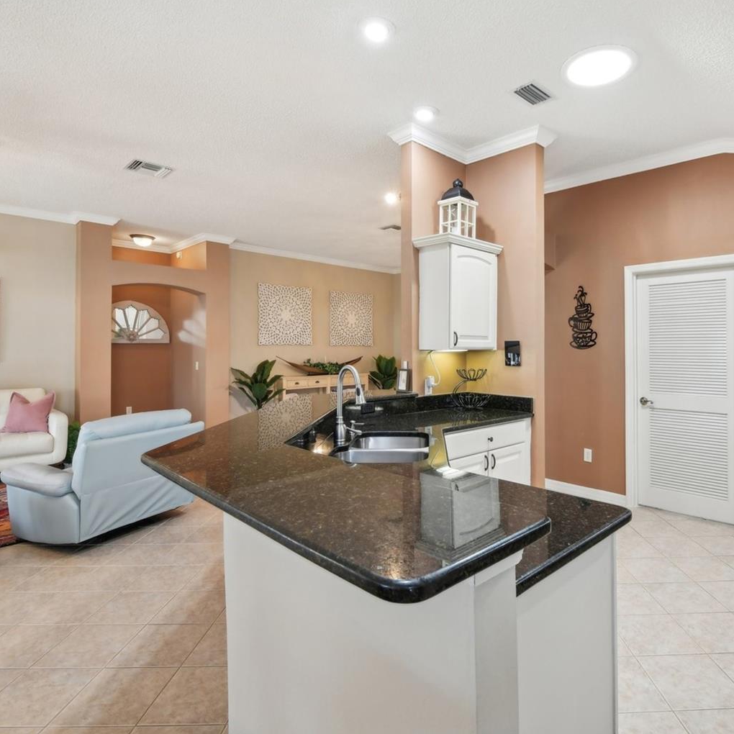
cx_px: 435
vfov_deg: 74.8
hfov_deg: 74.1
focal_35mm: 20
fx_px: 480
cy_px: 353
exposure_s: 1/6
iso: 400
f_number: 8
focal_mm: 15
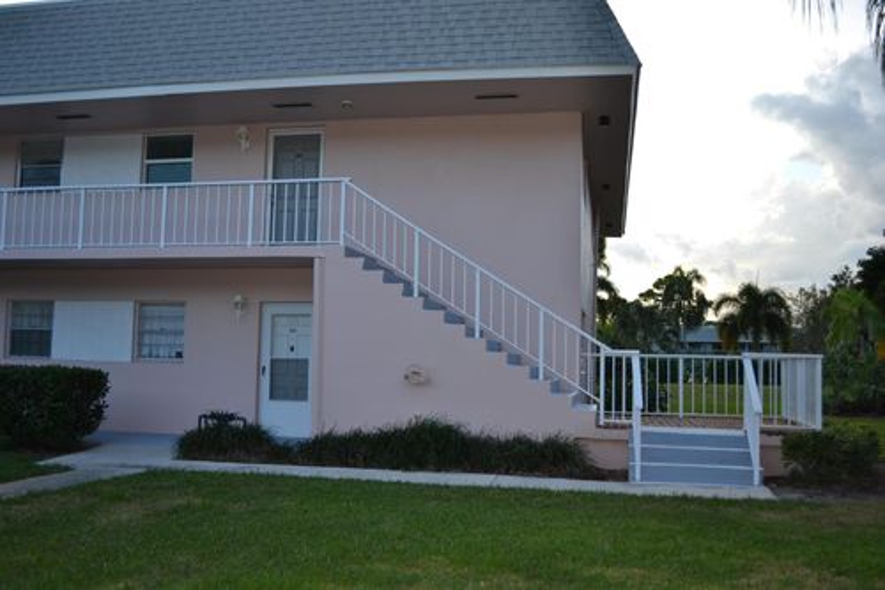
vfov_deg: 39.9
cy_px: 295
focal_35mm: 33
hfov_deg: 57.2
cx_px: 442
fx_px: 811
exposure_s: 1/125
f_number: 4
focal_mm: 22
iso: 100
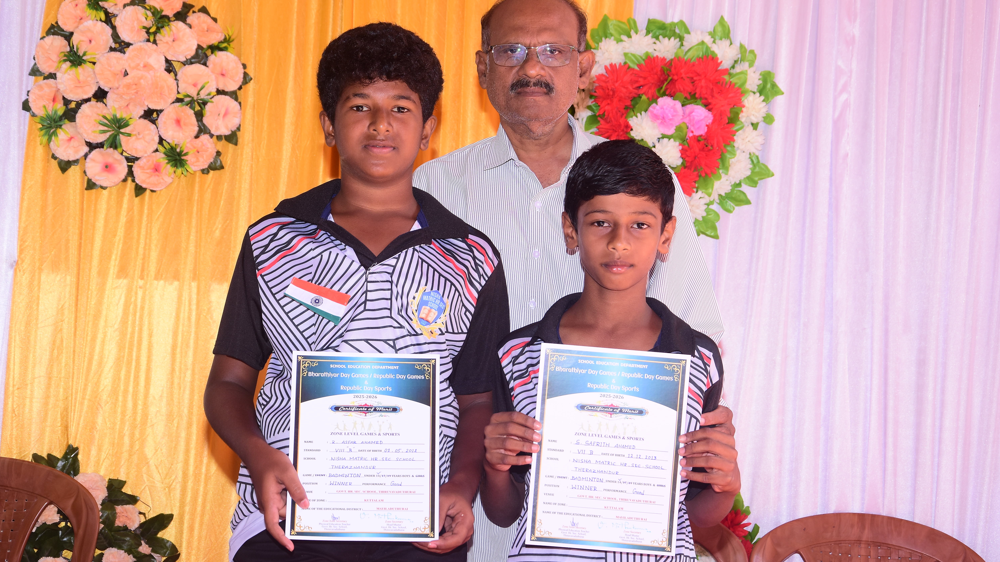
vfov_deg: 14.7
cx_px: 500
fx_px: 2174
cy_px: 281
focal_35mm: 82
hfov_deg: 25.9
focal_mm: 52
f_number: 7.1
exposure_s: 1/125
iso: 320
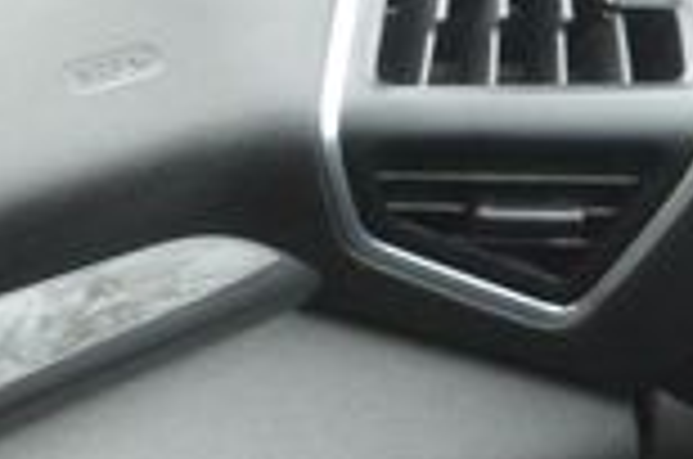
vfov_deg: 7.5
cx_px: -297
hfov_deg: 11.1
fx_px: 3458
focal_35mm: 180
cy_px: 587
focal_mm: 10
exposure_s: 1/125
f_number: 3.5
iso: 250
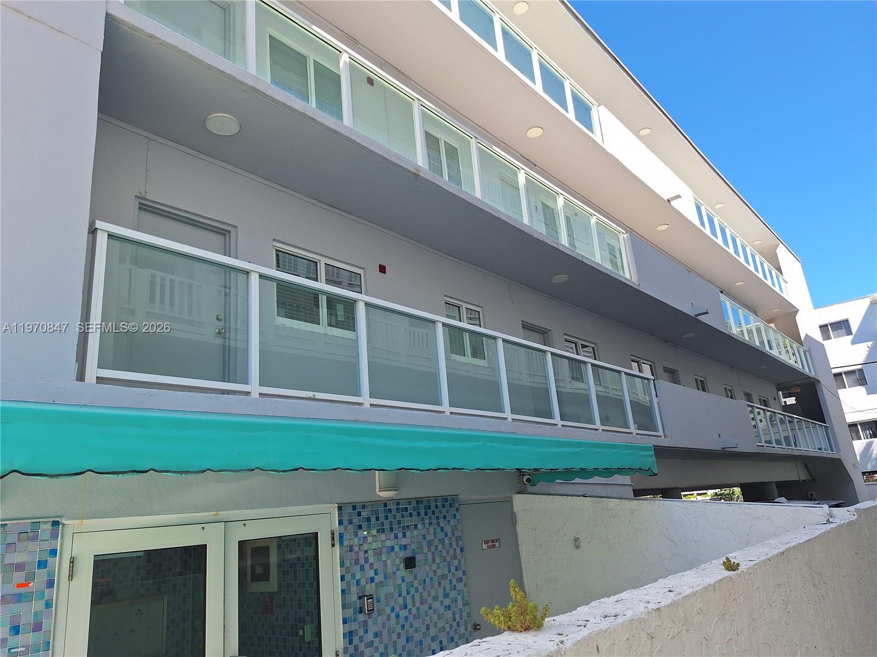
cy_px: 328
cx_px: 438
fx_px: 583
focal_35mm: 23
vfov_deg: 58.9
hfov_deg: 73.9
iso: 40
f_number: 1.8
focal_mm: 5.54
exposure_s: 1/1290
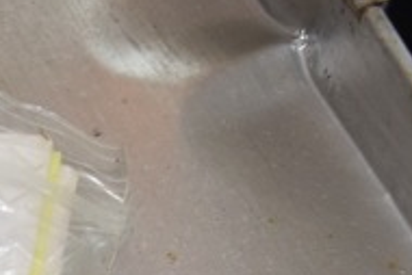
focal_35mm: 182
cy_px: 696
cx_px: -633
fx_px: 2080
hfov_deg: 9.7
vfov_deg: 7.1
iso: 800
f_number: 5.6
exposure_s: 1/100
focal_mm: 23
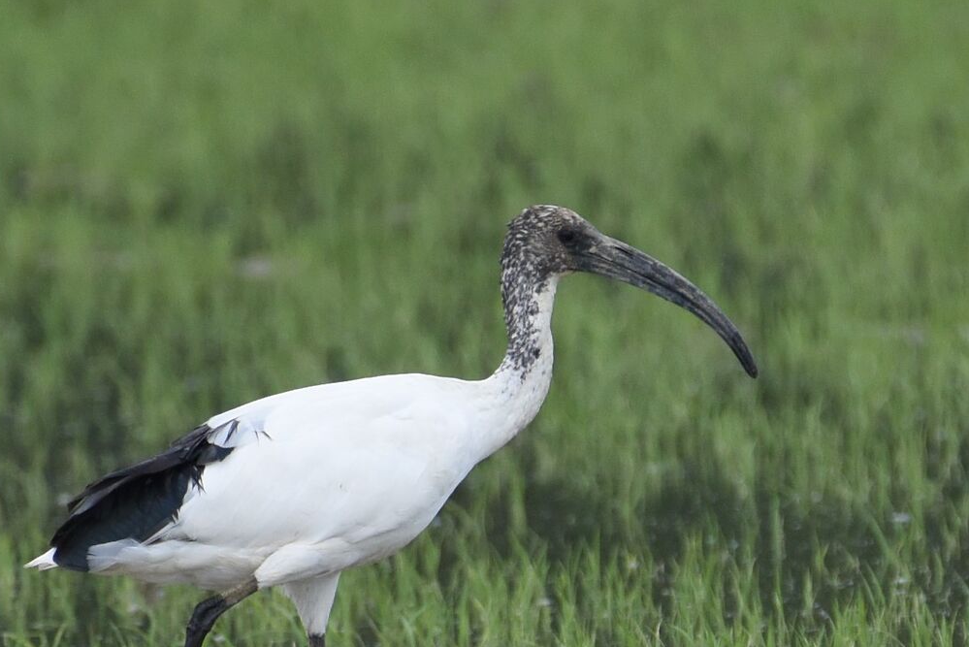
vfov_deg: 1.0
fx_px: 38802
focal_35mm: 1441
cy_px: 681
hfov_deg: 1.4
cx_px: 241
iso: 800
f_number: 6.3
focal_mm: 600
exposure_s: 1/2000
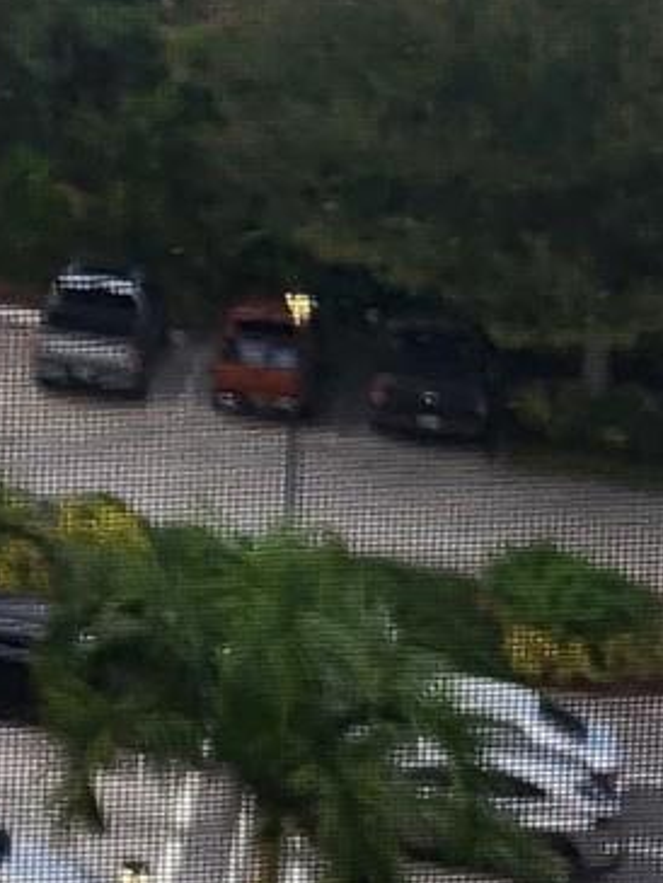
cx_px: -1268
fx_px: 3726
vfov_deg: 12.4
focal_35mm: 146
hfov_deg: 8.6
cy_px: -673
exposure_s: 1/120
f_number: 1.8
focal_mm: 5.4
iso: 50
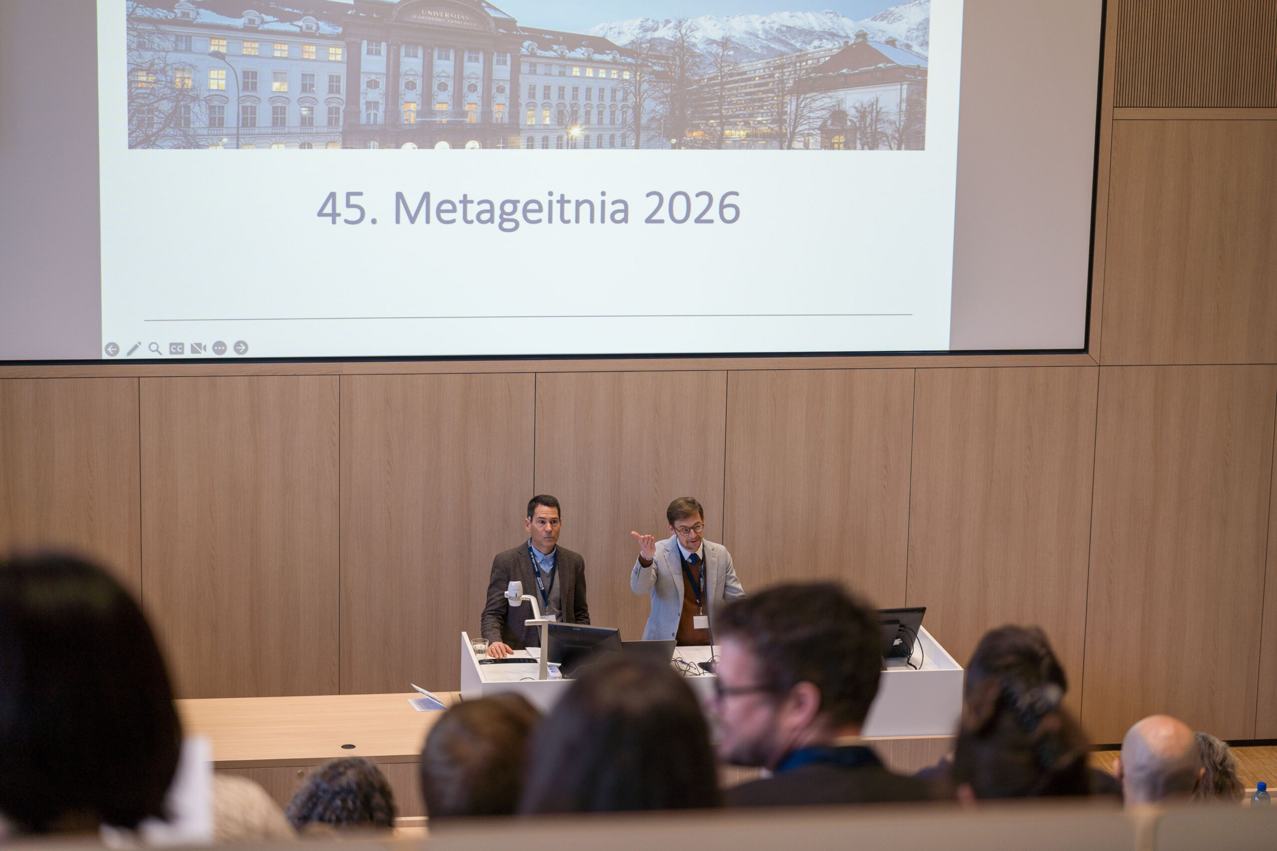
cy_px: 426
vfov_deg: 16.3
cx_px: 638
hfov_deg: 24.2
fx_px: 2980
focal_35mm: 84
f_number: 1.7
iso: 160
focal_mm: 56
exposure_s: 1/200
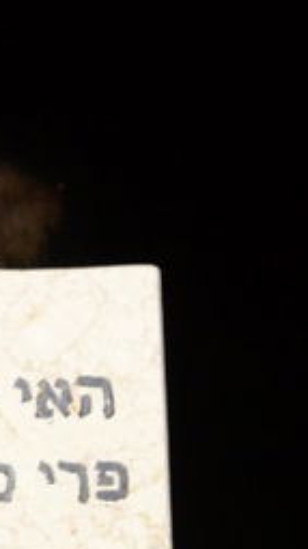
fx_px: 3187
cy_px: 620
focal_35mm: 219
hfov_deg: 5.1
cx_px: -782
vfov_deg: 9.7
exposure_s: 1/60
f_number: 5
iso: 2500
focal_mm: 38
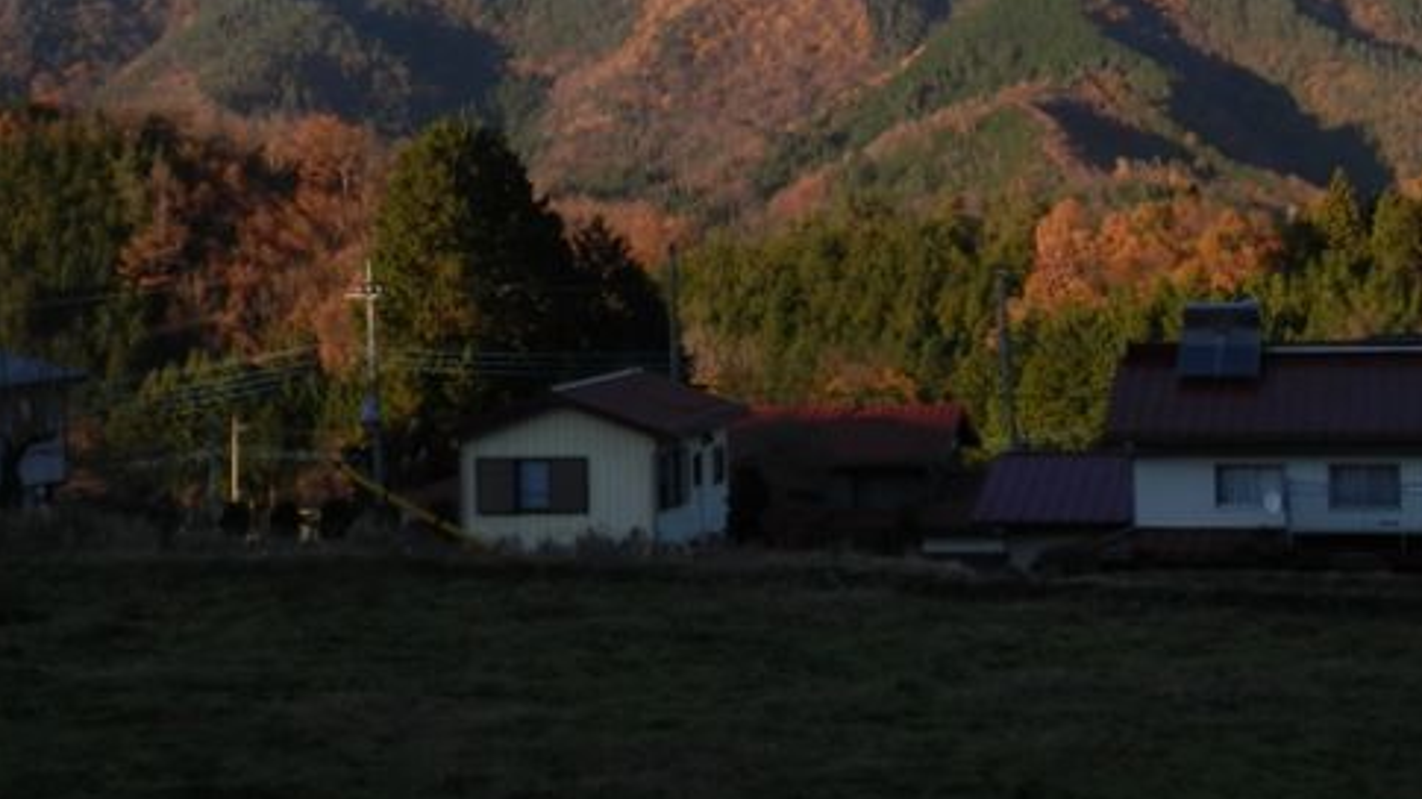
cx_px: 717
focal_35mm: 72
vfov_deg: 16.4
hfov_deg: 29.4
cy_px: 26
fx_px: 2714
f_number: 3.7
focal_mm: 7.3
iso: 80
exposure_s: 1/320
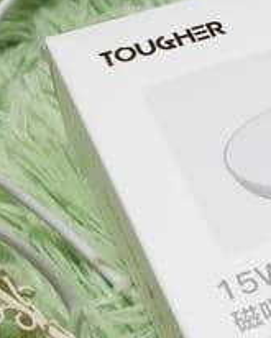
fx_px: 1202
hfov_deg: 12.1
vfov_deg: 15.6
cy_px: 368
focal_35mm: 120
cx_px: 439
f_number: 6.3
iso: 2500
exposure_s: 1/60
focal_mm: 19
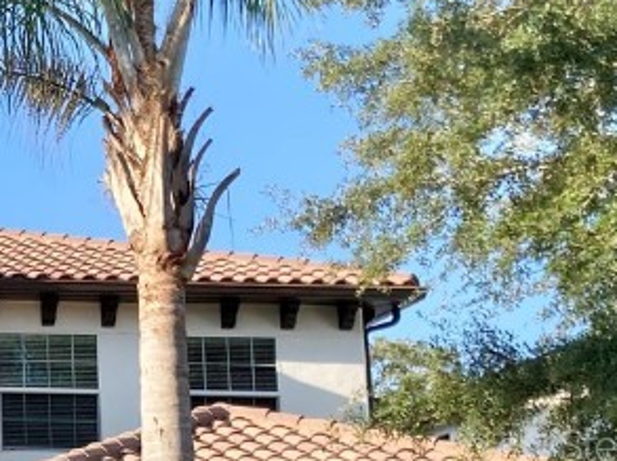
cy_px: 444
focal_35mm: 98
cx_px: -320
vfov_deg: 14.8
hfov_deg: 17.8
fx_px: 1745
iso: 20
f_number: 1.8
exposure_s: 1/917
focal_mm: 3.99
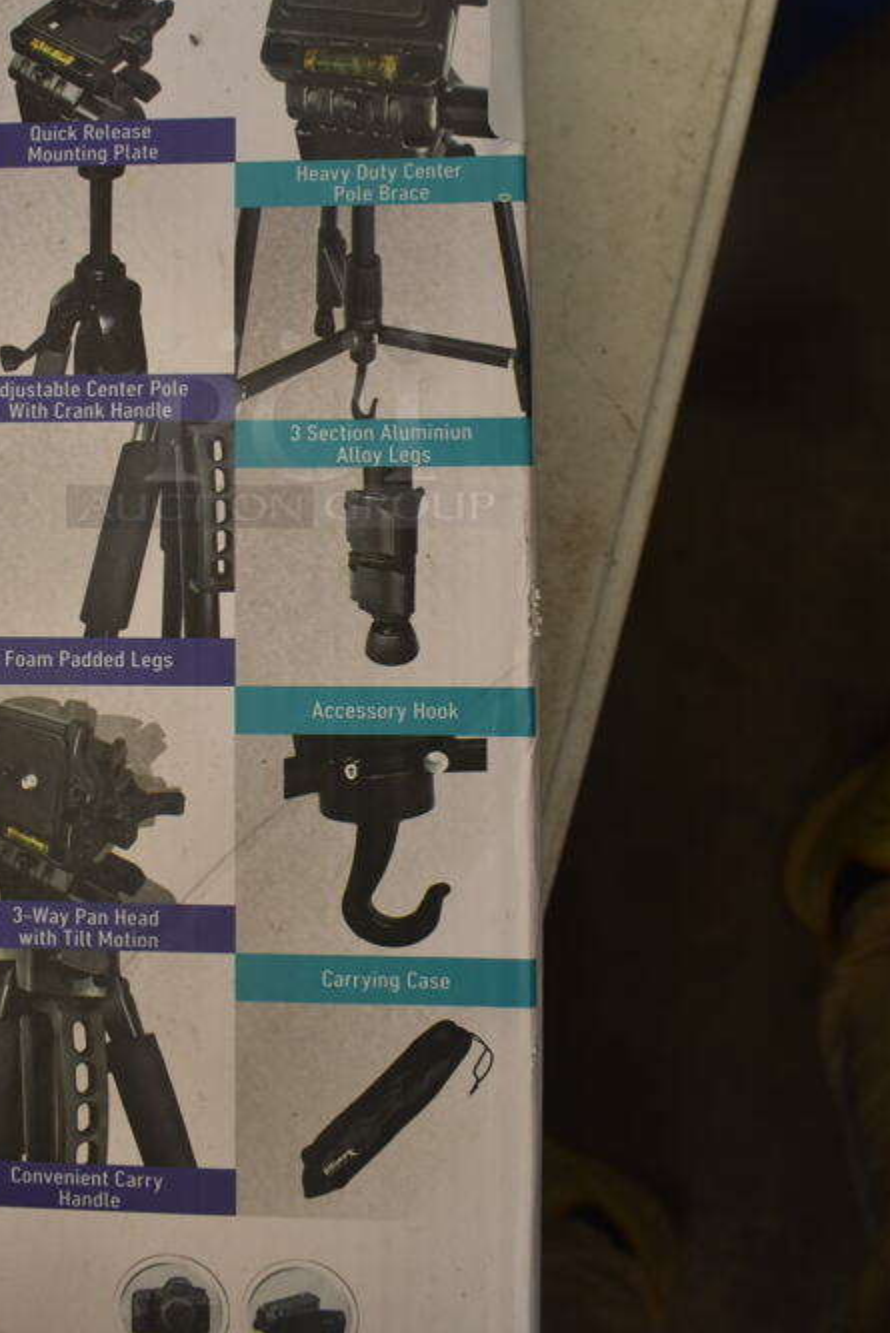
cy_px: 423
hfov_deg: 35.6
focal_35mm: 37
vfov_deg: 50.7
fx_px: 1370
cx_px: 290
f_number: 6.3
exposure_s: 1/60
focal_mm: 18
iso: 400
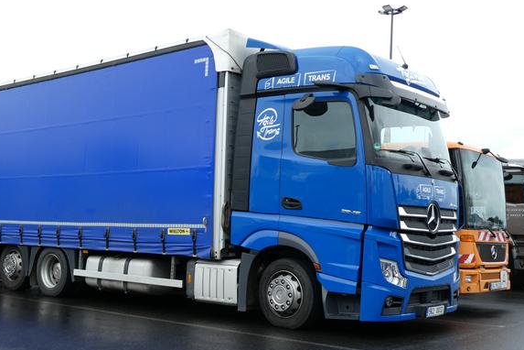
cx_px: 176
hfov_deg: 43.0
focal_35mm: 45
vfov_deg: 29.8
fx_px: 655
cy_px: 191
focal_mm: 5.4
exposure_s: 1/500
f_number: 3.5
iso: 80
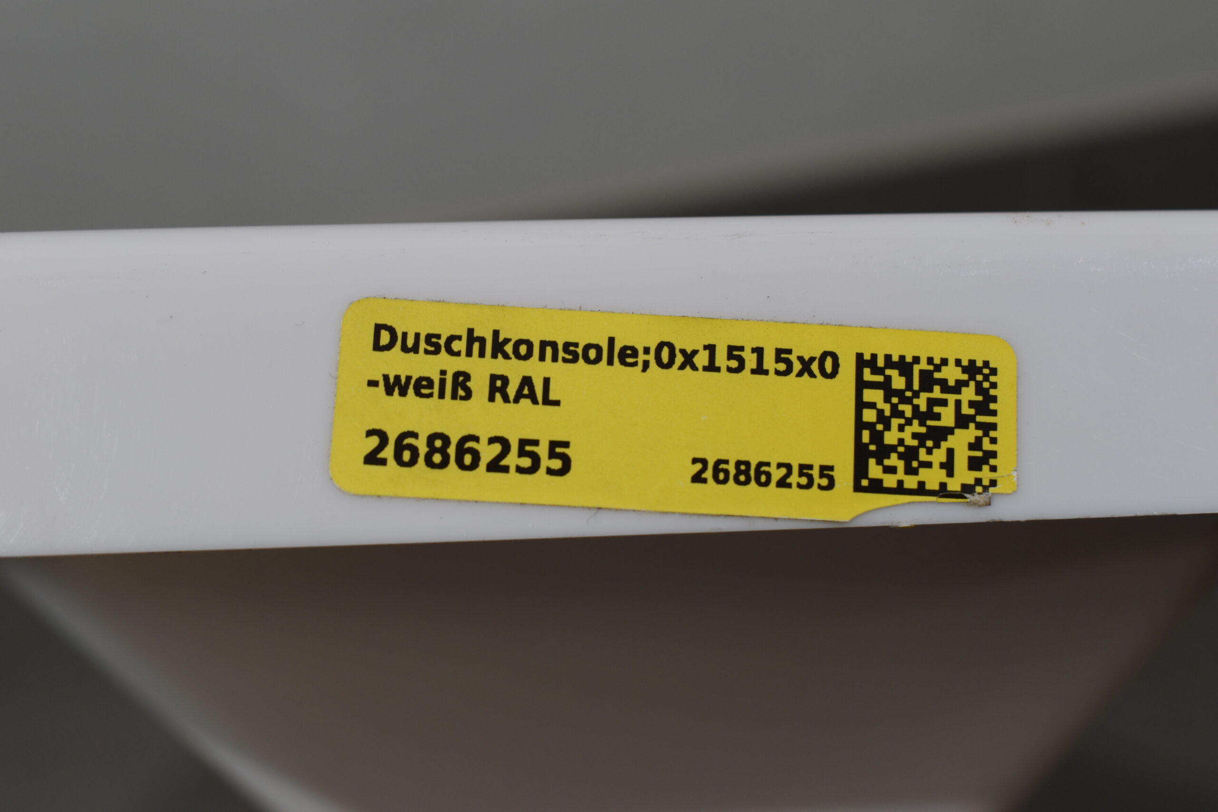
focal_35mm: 51
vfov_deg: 26.5
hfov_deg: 38.9
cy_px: 406
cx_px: 609
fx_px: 1725
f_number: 8
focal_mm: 34
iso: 200
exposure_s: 1/60
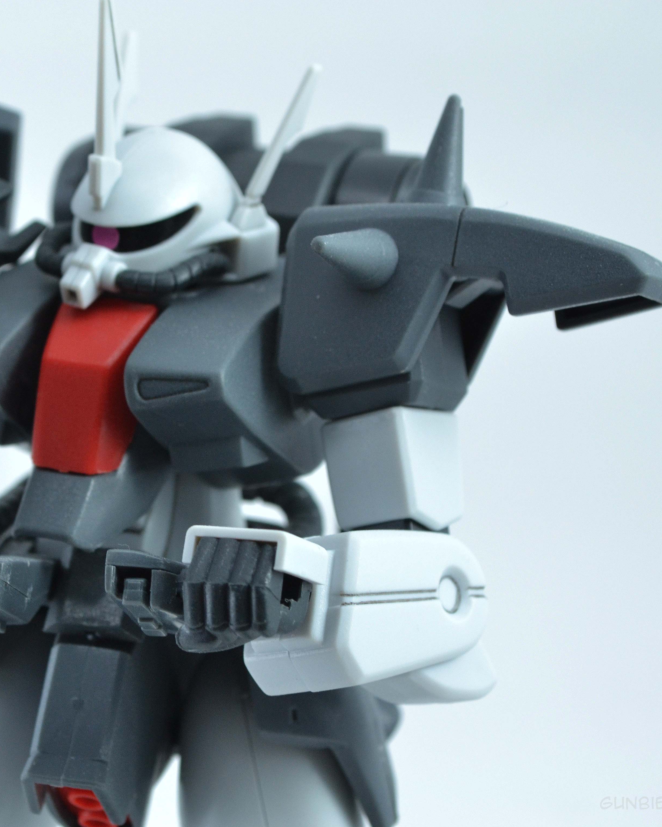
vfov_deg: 16.5
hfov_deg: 13.1
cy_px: 413
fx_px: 2858
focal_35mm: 117
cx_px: 123
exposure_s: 1/40
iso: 800
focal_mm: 55
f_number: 9
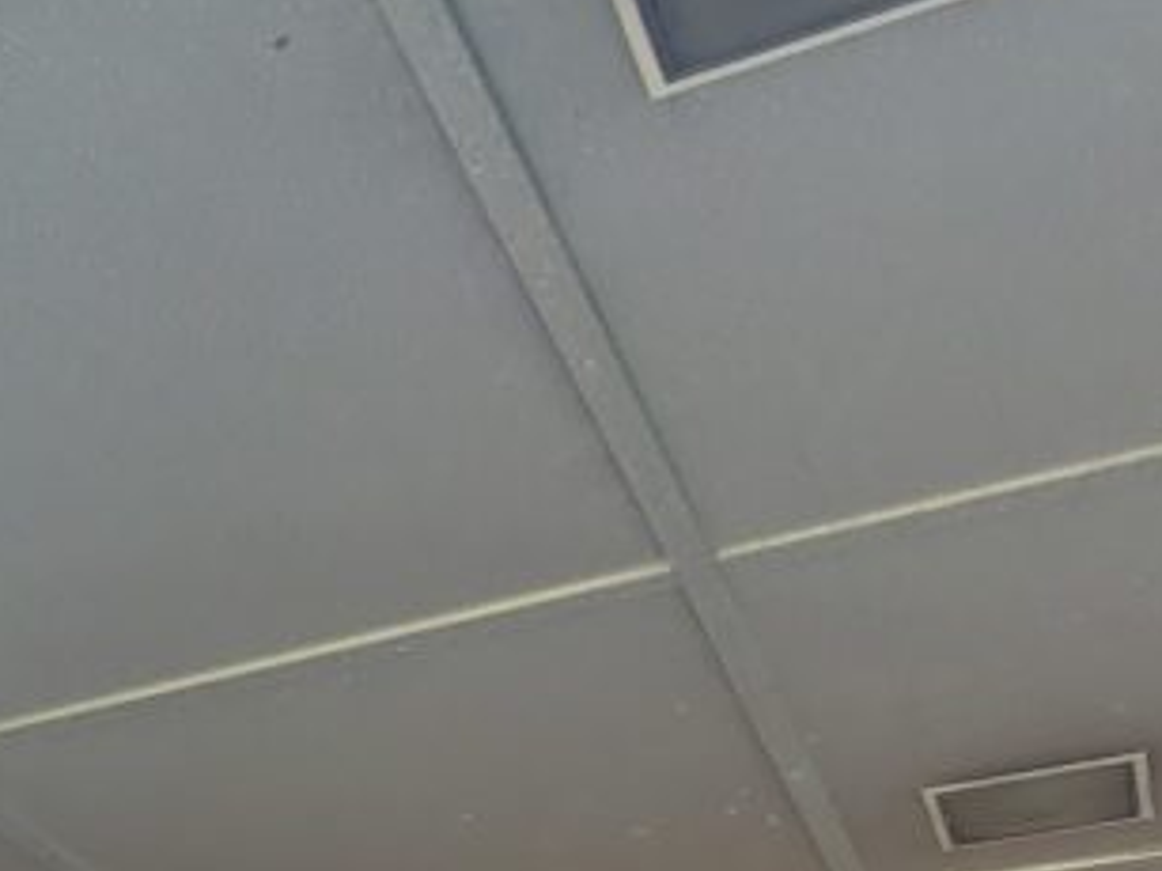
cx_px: -329
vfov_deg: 17.8
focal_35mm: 65
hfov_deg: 25.8
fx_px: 2181
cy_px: 1602
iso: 50
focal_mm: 1.8
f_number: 2.2
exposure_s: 1/122
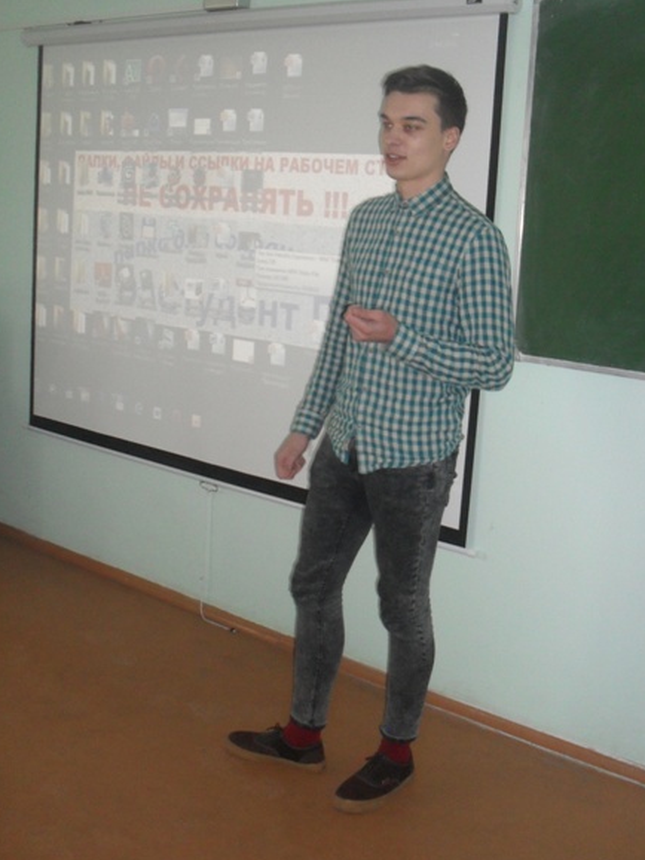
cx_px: 349
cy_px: 416
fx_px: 1044
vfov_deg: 44.8
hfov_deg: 34.3
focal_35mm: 42
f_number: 2.8
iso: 200
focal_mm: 6.3
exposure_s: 1/45
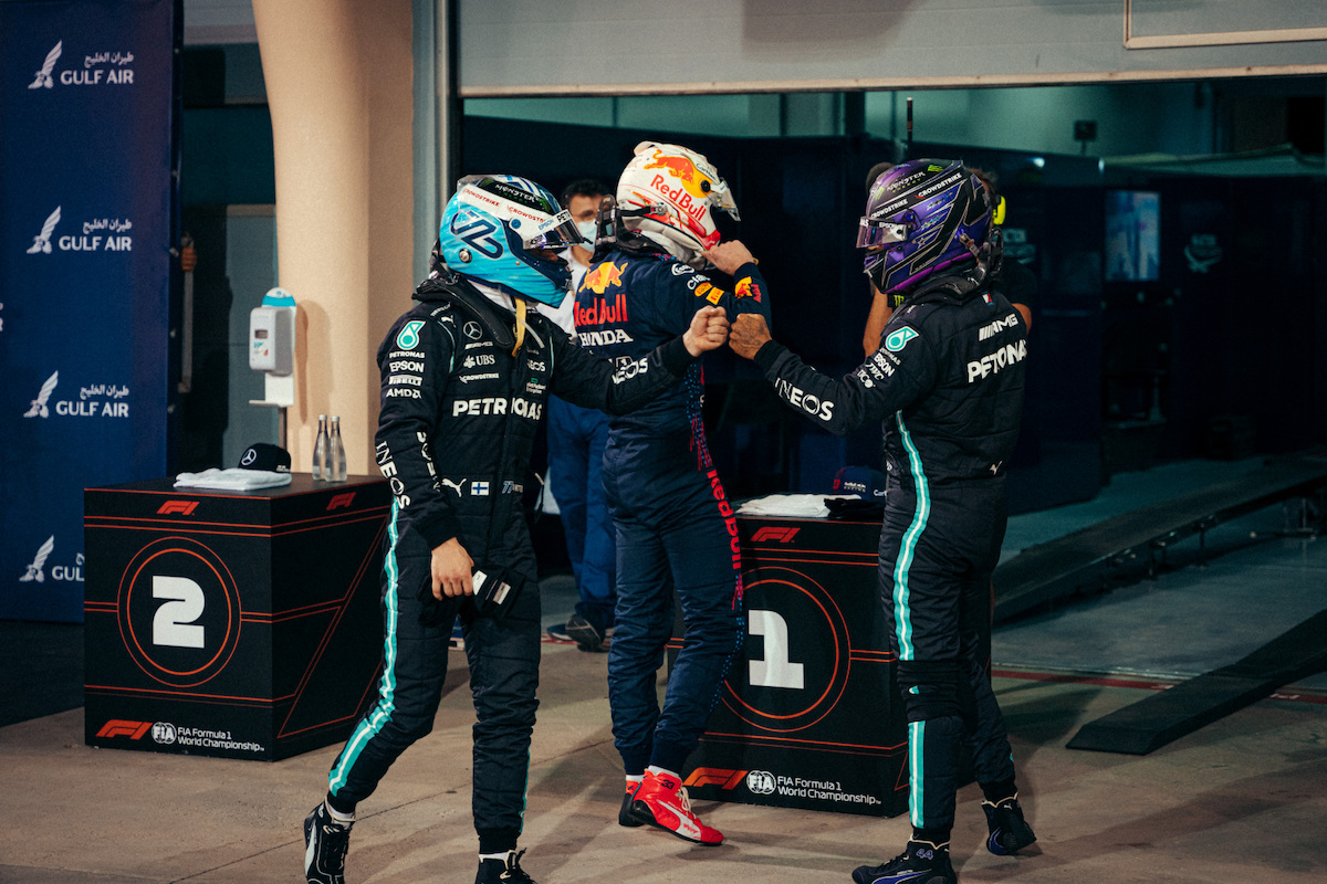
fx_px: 2492
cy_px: 442
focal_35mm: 68
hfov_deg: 29.8
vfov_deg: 20.1
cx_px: 664
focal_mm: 67.6
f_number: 2.8
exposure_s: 1/400
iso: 640
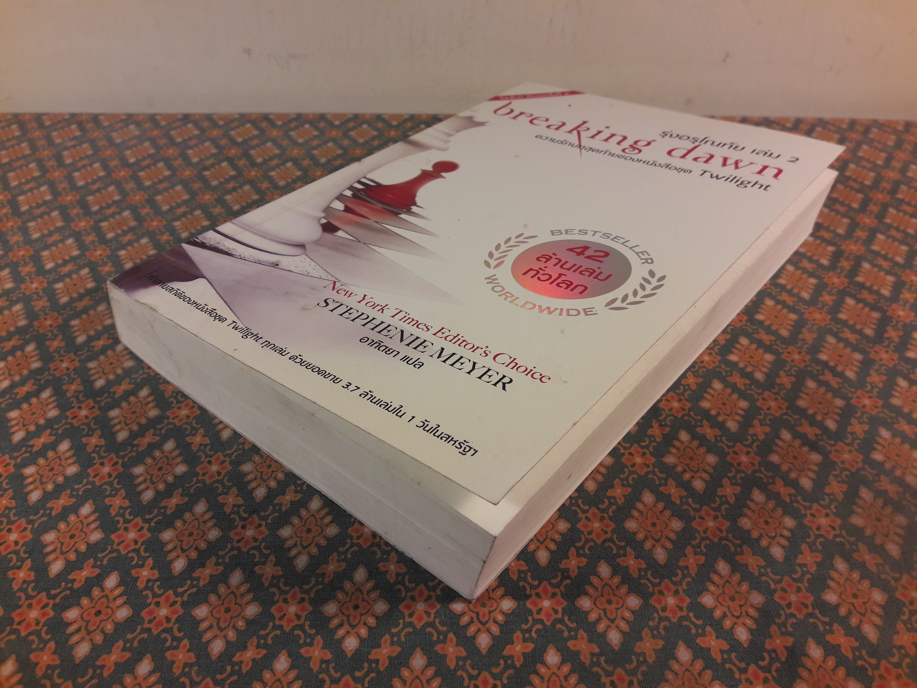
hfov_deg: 63.4
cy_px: 344
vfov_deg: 49.7
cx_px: 458
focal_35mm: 28
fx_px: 742
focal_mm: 3.7
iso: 50
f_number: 1.9
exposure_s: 1/50
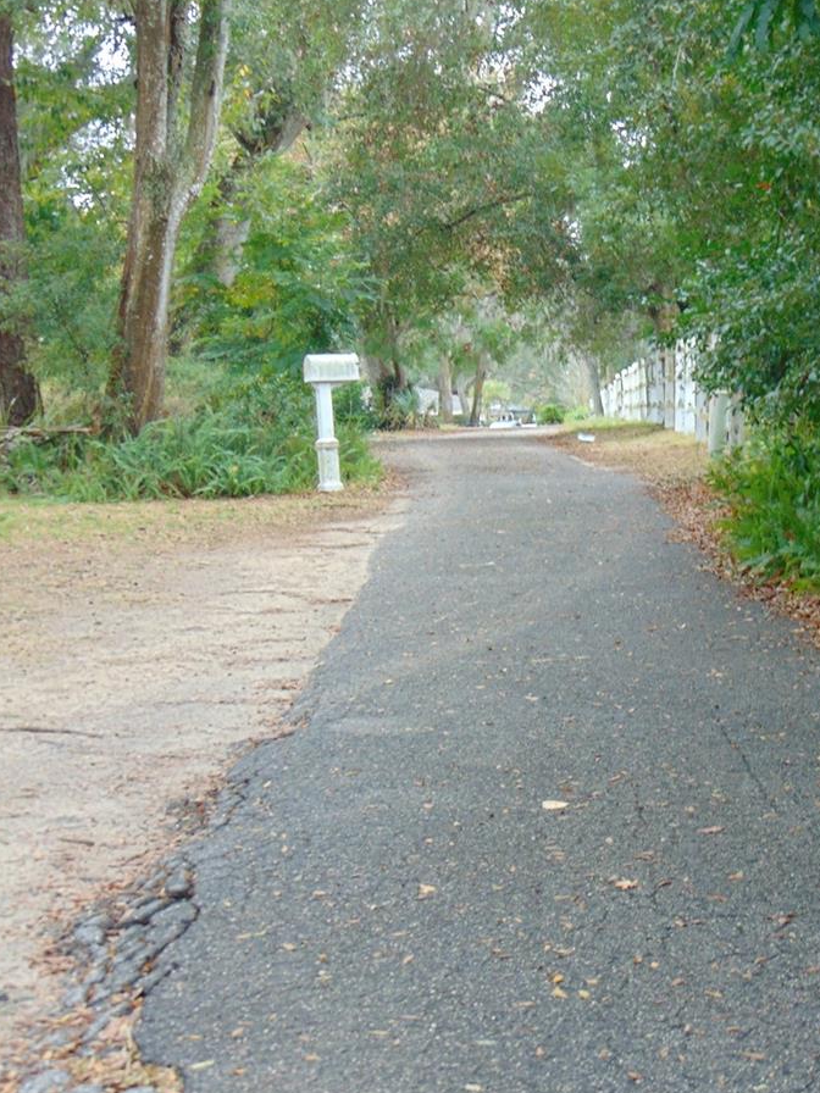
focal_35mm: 67
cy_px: 621
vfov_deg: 28.9
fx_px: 2116
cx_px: 538
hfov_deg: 21.9
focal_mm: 9
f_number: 3.5
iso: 100
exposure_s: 1/30
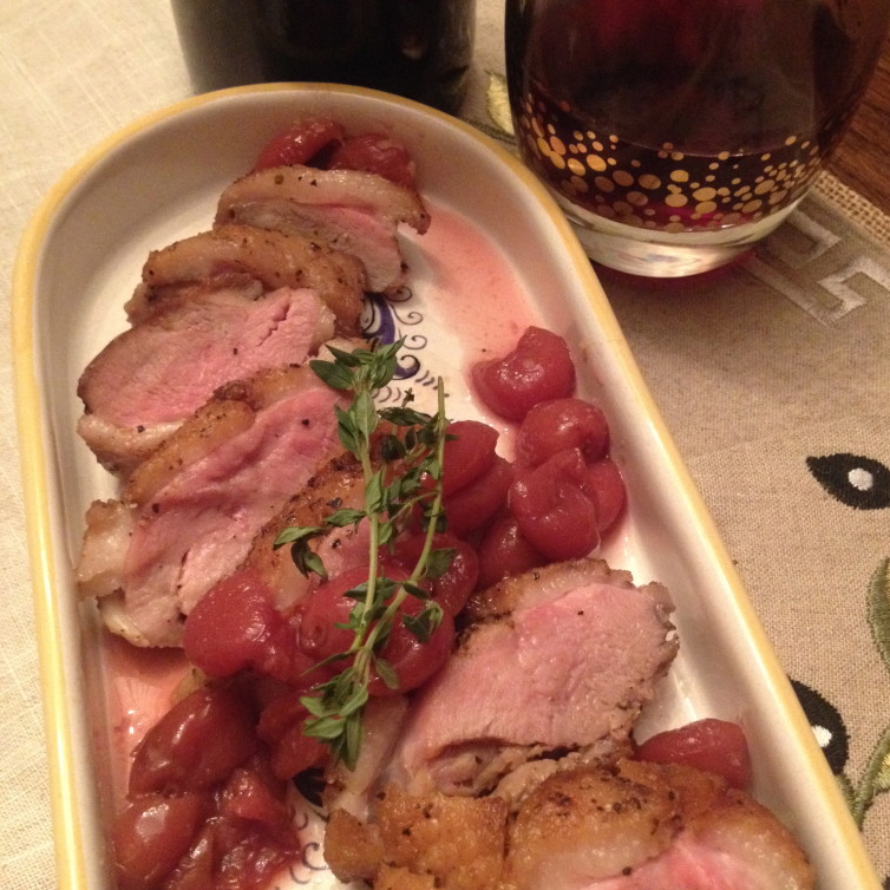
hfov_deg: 40.0
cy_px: 482
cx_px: 452
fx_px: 1222
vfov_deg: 40.0
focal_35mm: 42
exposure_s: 1/15
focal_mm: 4.28
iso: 500
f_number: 2.4
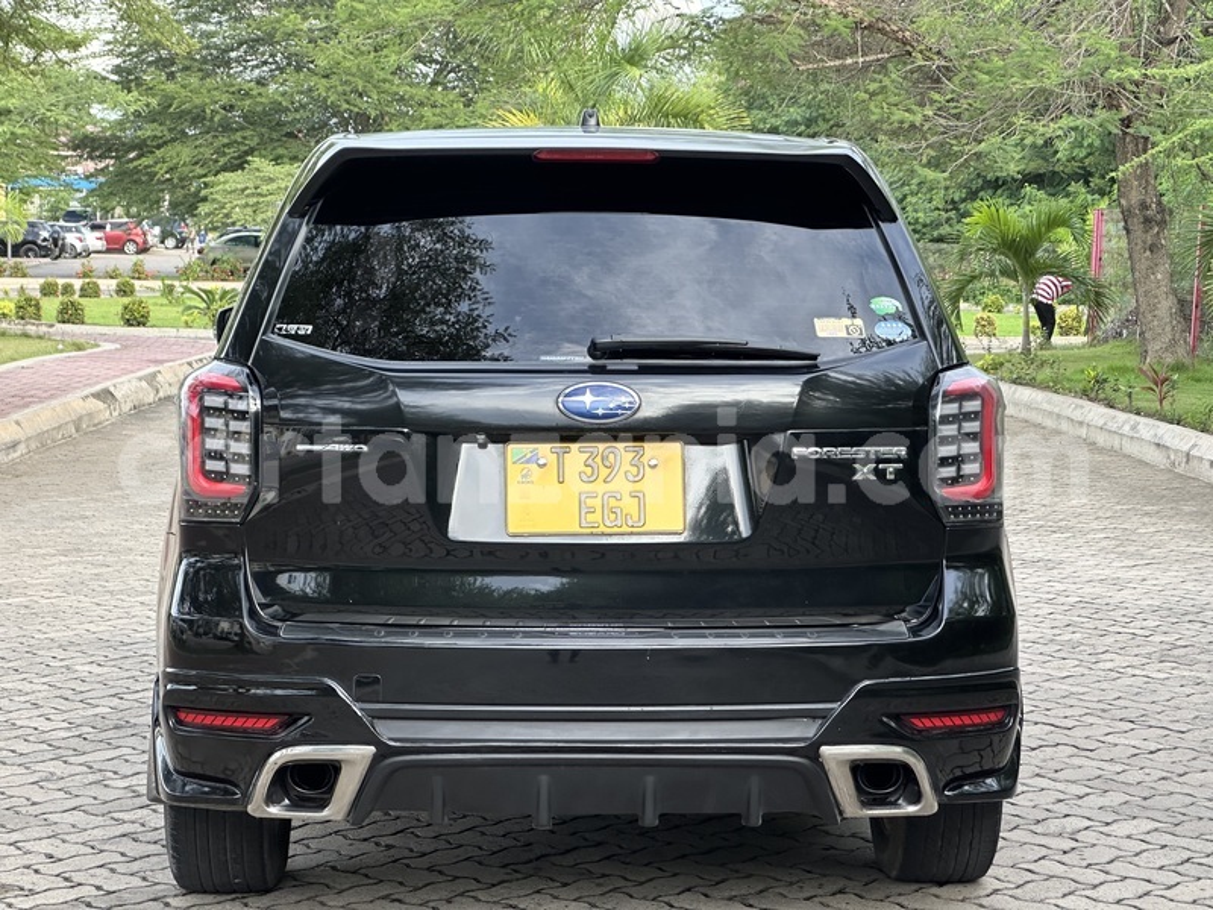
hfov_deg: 25.3
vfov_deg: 19.1
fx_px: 2698
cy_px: 455
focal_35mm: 77
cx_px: 606
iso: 80
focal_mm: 9
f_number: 2.8
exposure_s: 1/99
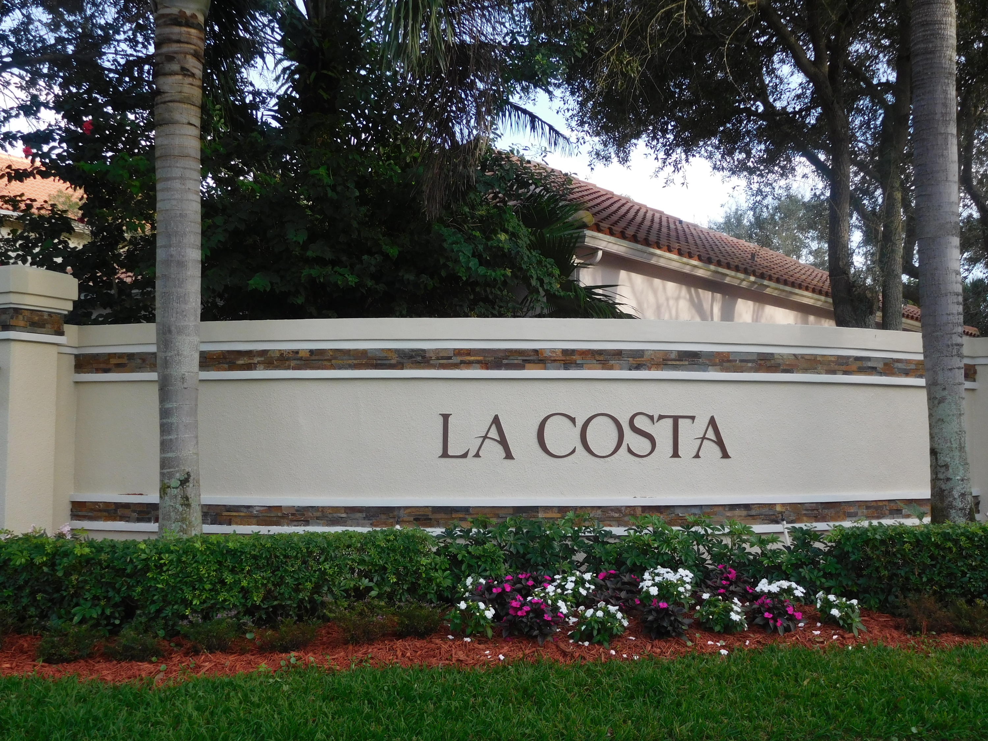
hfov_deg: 46.8
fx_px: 1142
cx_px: 494
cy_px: 370
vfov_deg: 36.0
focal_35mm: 40
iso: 125
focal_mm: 7.1
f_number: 3.9
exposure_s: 1/200
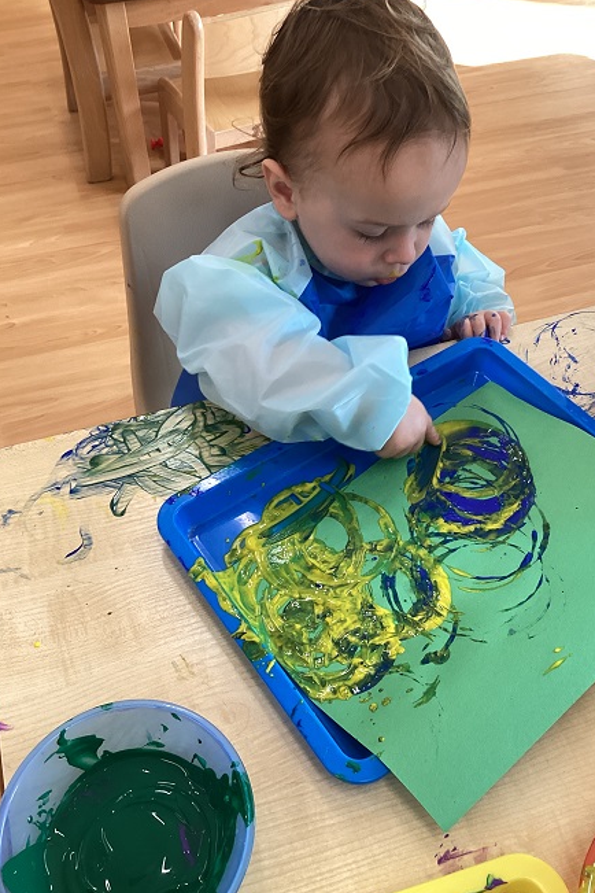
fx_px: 818
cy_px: 440
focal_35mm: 33
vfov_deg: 57.2
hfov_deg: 40.0
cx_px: 314
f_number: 2.4
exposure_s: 1/50
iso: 100
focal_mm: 3.3
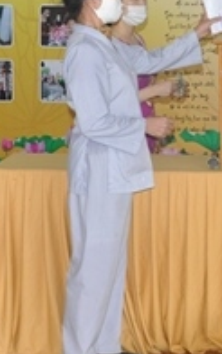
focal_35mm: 91
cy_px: 40
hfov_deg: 14.0
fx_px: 878
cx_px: 271
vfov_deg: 22.3
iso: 1250
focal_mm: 18
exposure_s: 1/60
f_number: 4.5
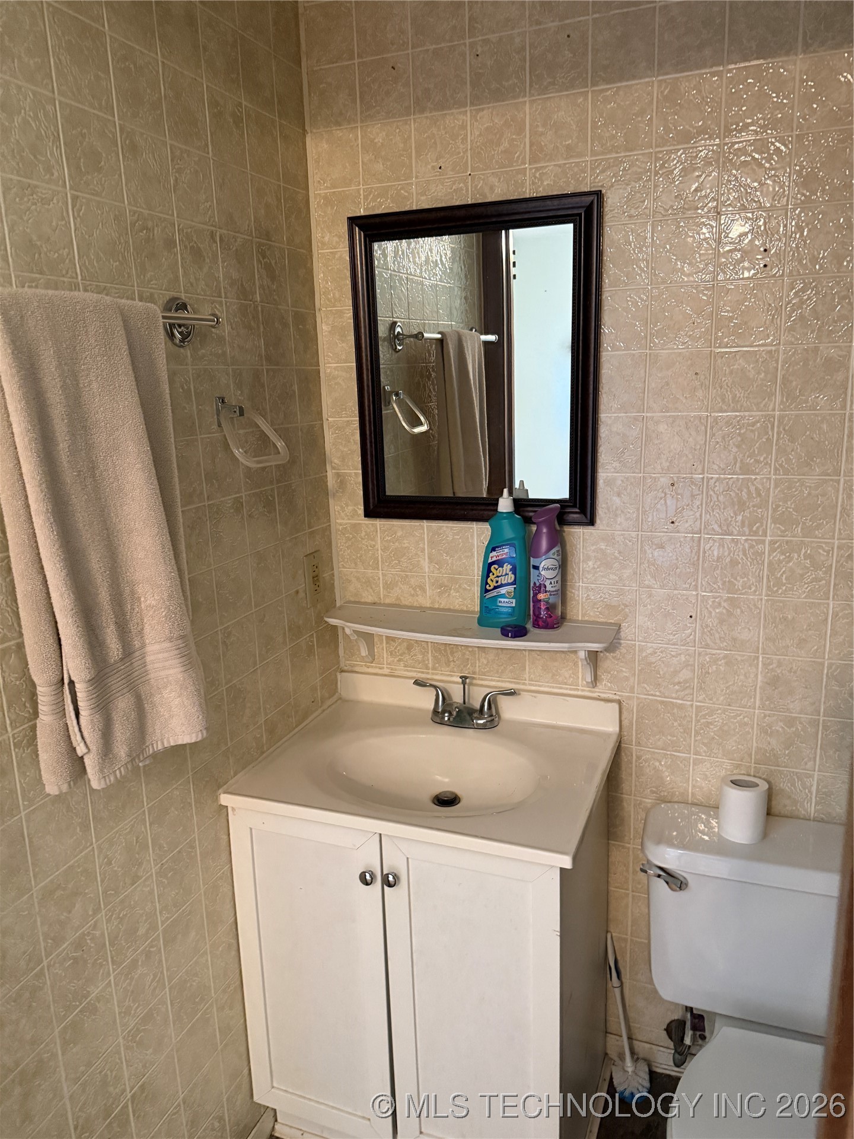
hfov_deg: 56.8
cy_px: 570
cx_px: 427
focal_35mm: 24
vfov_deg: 71.6
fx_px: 789
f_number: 1.78
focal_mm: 6.76
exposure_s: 1/60
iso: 800
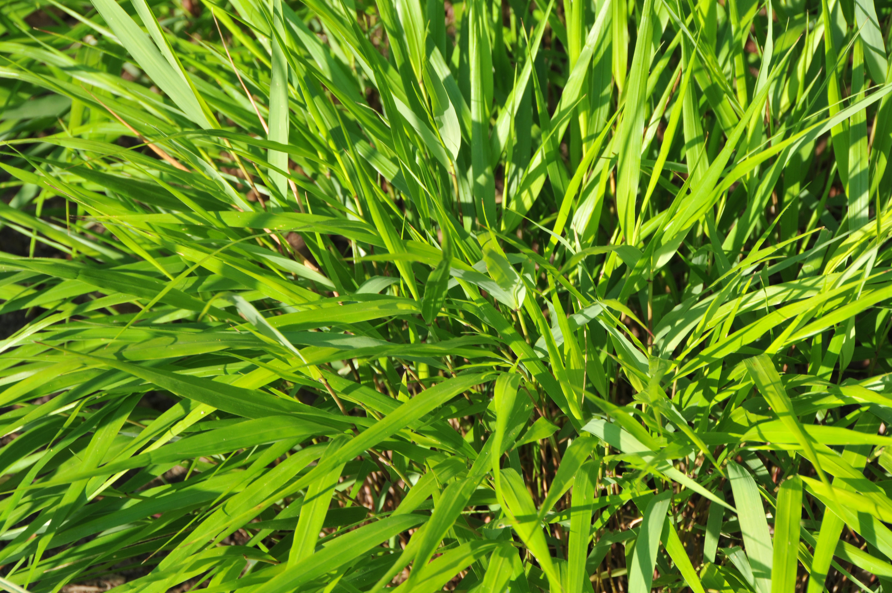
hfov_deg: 10.6
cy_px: 296
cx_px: 446
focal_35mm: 195
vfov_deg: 7.0
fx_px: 4826
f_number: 11
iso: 200
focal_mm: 130
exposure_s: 1/100
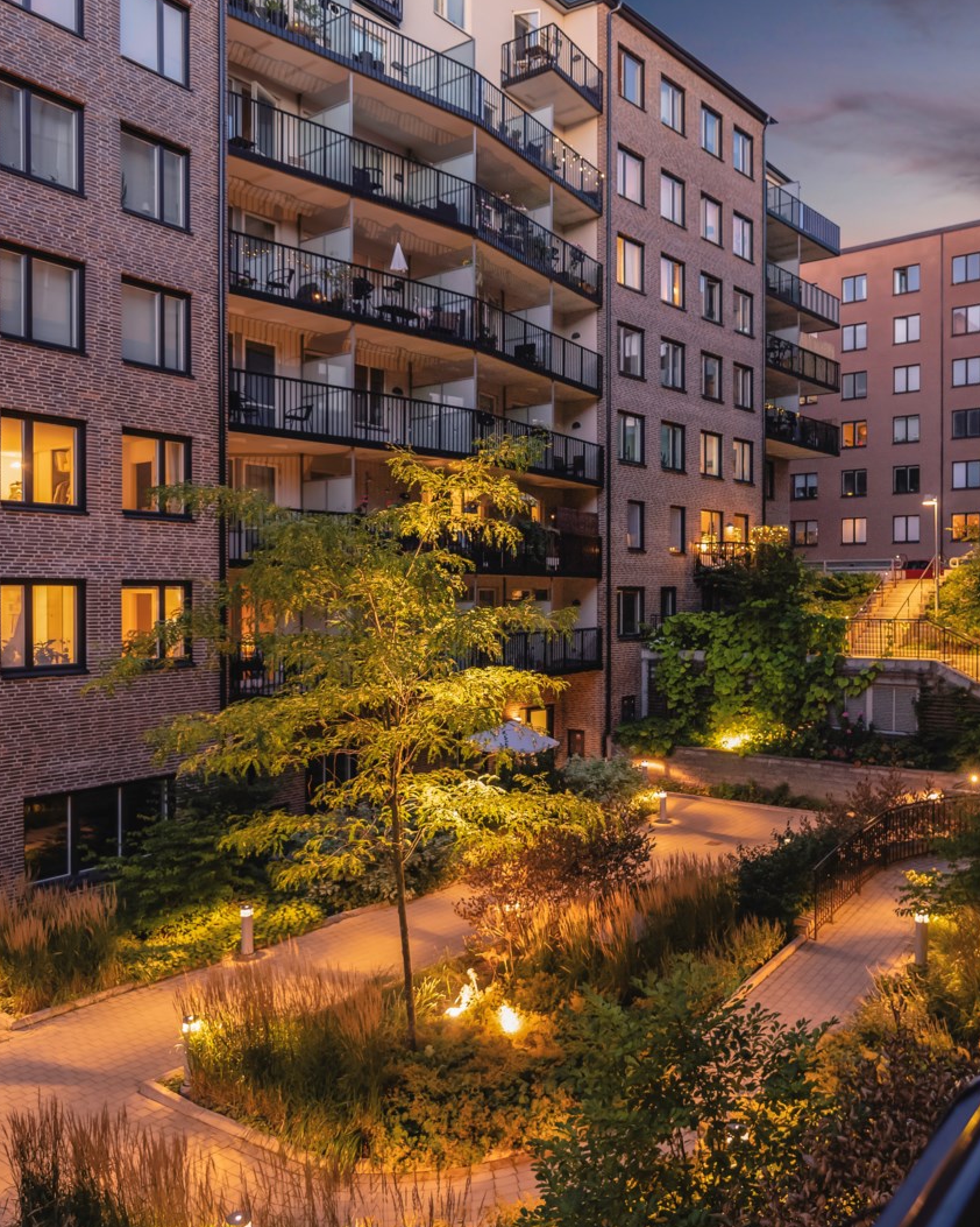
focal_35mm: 26
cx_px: 688
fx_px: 943
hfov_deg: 53.3
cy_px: 614
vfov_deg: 66.0
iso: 400
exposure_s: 1/25
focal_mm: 18
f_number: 2.8
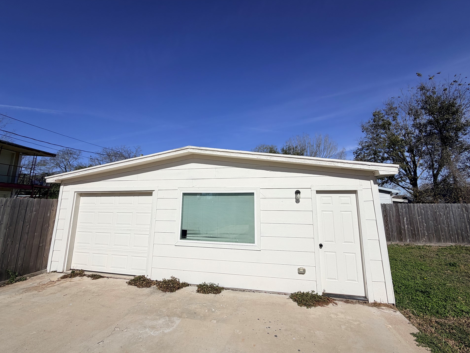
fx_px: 204
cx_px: 233
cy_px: 171
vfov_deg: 81.7
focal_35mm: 15
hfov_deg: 98.2
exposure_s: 1/3289
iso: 20
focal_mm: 2.22
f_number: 2.2
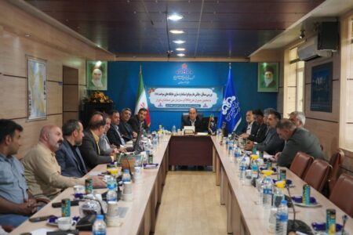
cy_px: 118
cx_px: 176
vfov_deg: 29.9
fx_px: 441
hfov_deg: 43.6
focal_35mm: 45
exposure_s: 1/160
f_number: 4.5
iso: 8000
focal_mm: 45
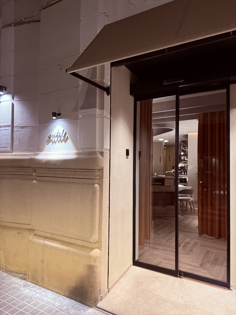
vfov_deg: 71.6
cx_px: 118
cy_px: 158
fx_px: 218
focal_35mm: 24
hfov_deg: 56.8
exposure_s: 1/50
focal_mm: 6.76
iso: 800
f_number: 1.78
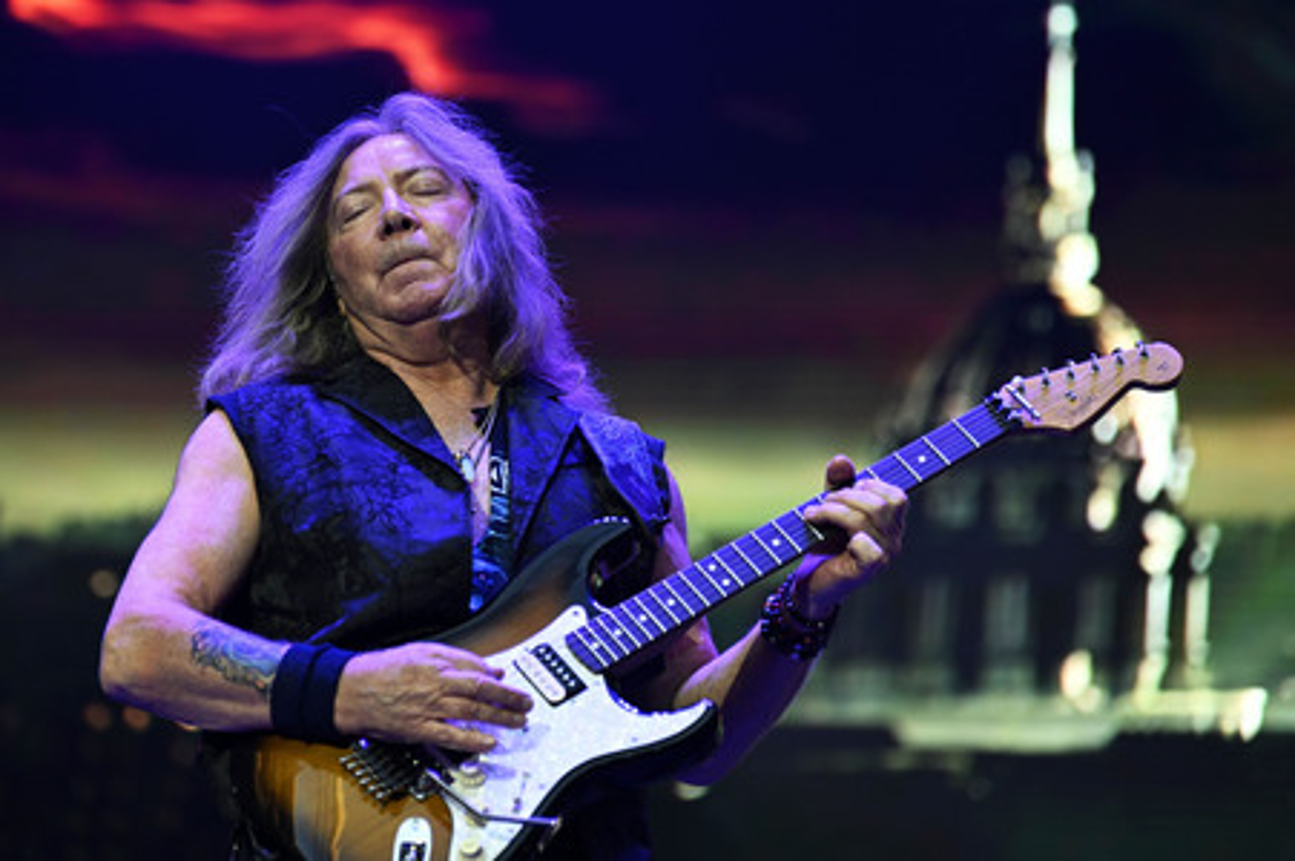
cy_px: 430
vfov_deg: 12.1
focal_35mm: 113
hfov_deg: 18.1
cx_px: 648
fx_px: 4062
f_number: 2.7
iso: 1000
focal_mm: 113
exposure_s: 1/400
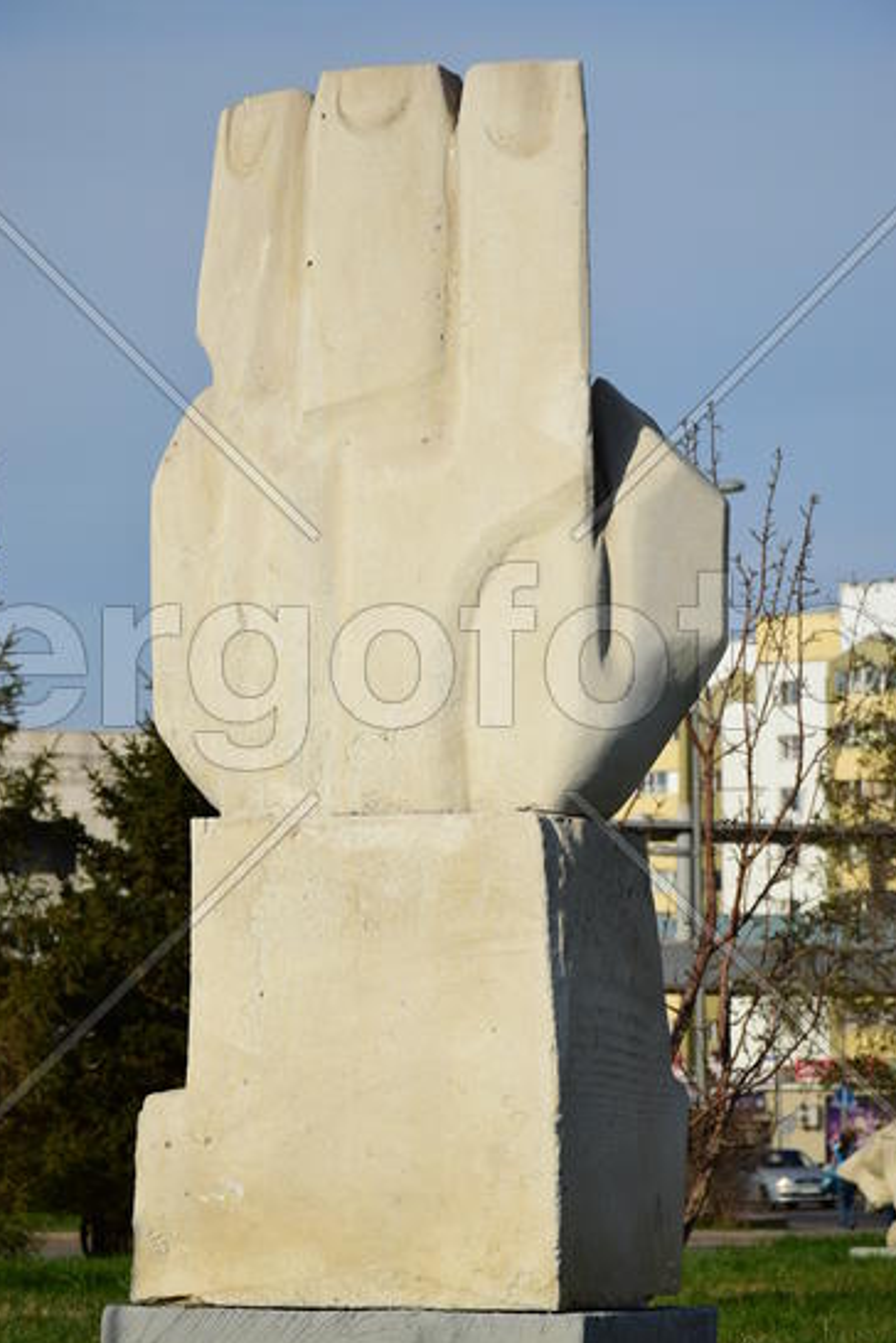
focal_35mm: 136
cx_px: 444
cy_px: 667
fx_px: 5059
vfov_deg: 15.1
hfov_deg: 10.1
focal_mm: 85
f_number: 6.3
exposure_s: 1/640
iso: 100
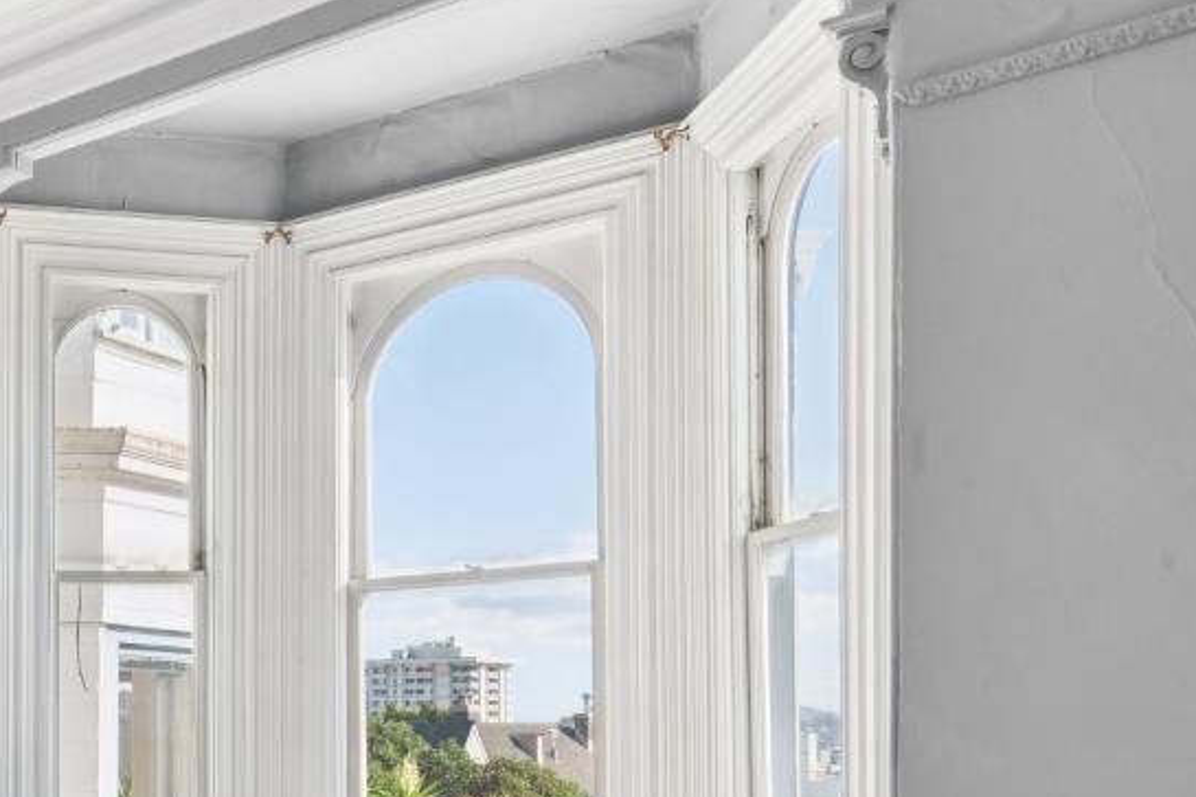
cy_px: 764
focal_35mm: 44
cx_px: -257
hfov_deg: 34.9
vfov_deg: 28.9
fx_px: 1461
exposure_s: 1/10
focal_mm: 16
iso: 400
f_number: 16
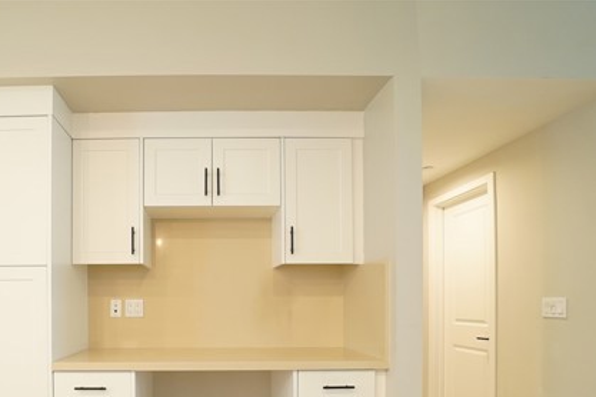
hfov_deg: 74.5
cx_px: 216
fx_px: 381
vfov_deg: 52.4
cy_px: 303
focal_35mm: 23
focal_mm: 10
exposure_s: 1/25
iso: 800
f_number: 5.6
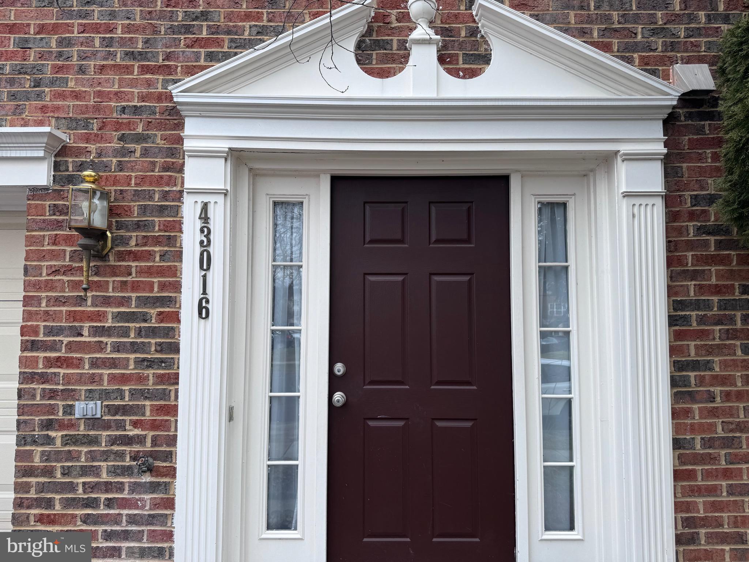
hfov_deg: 71.6
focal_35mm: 24
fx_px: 519
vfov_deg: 56.8
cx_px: 374
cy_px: 281
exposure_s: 1/535
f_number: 1.78
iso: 80
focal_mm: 6.86
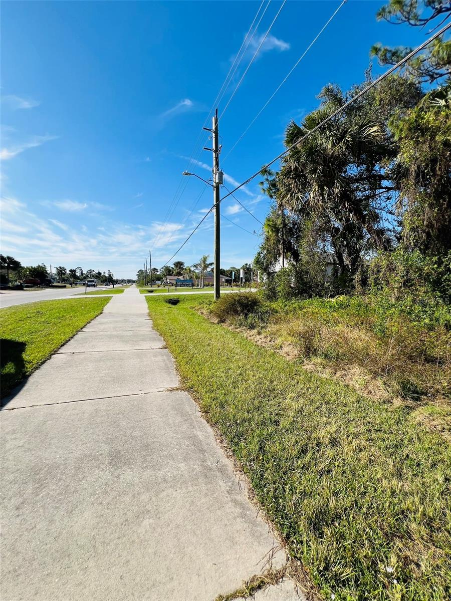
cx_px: 226
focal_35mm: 13
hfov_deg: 89.9
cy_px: 300
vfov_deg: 106.2
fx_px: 226
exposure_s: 1/1531
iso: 32
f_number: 1.8
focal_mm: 1.57
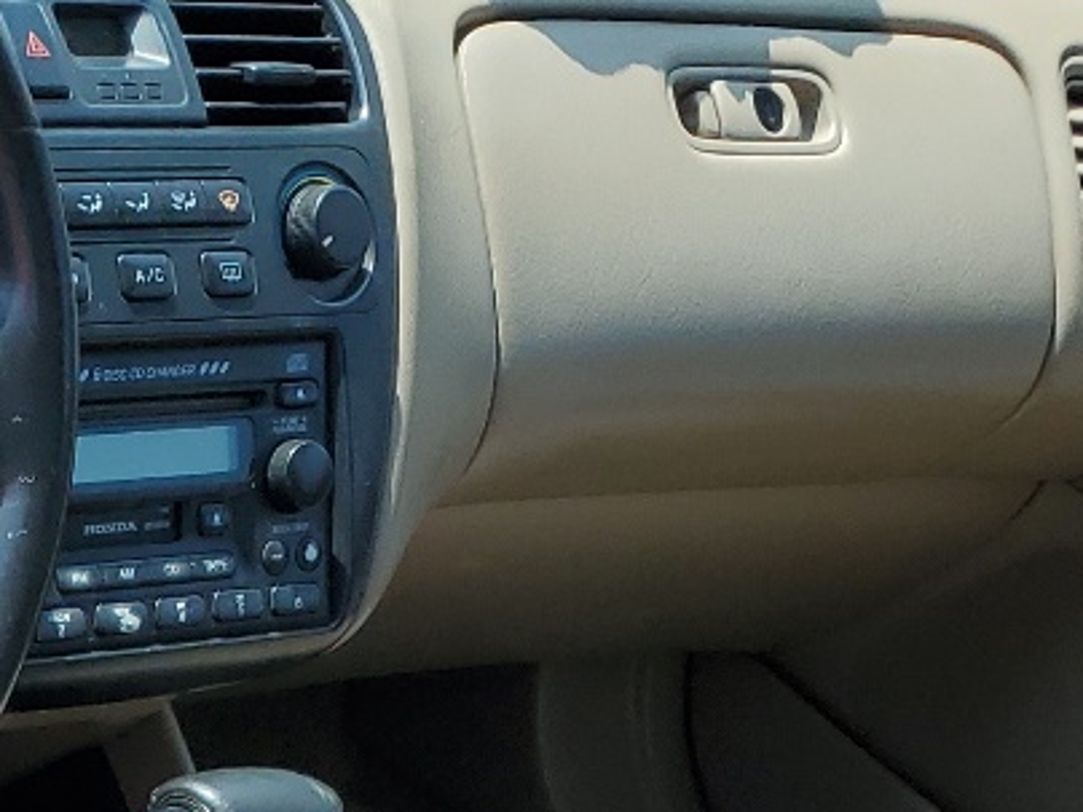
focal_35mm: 103
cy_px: 1410
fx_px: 3222
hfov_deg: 17.8
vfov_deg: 13.1
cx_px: -343
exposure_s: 1/1250
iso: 50
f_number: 1.5
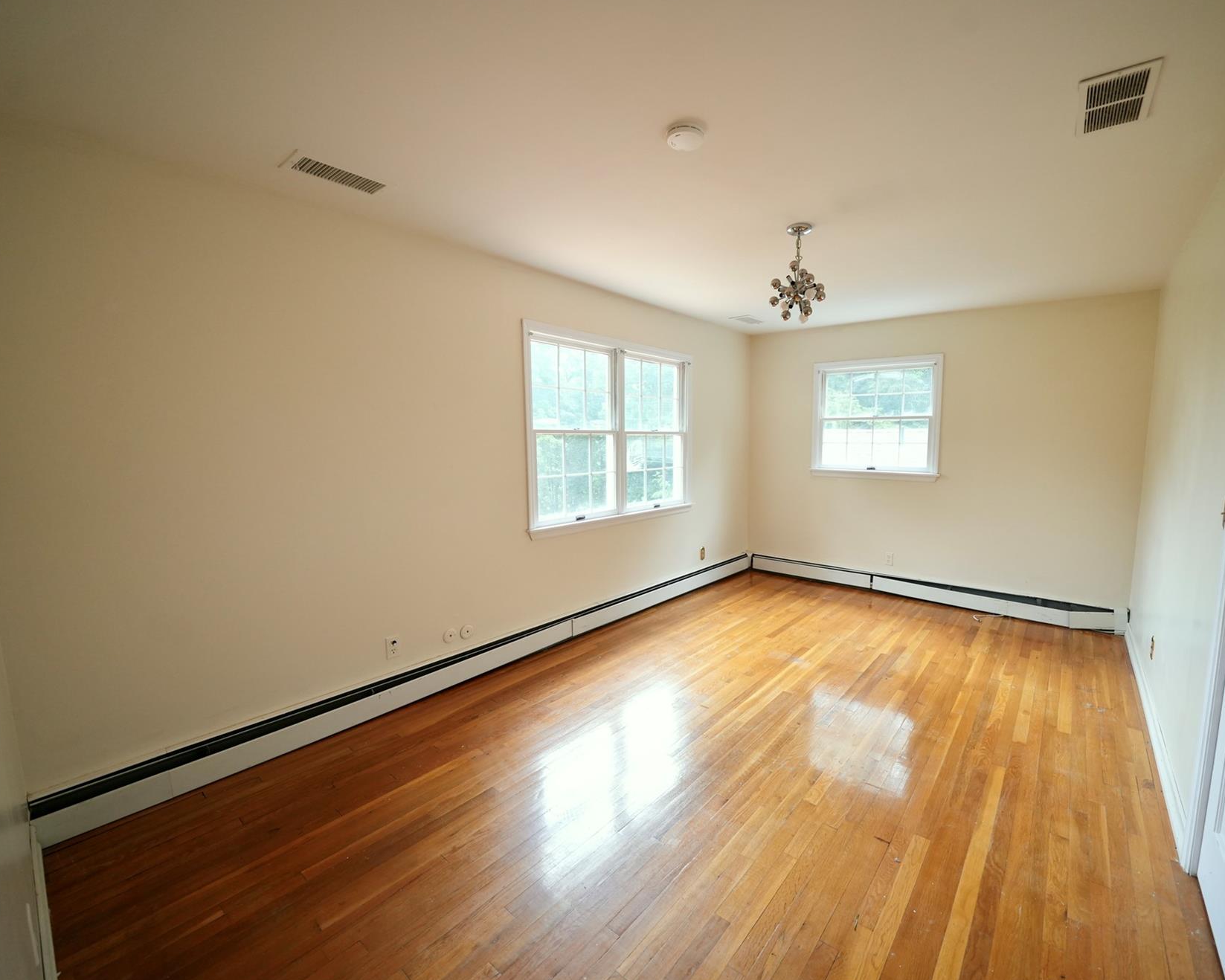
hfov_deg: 100.3
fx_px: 508
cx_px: 679
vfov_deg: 88.0
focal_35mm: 14
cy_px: 495
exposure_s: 1/100
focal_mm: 12
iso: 1250
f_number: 4
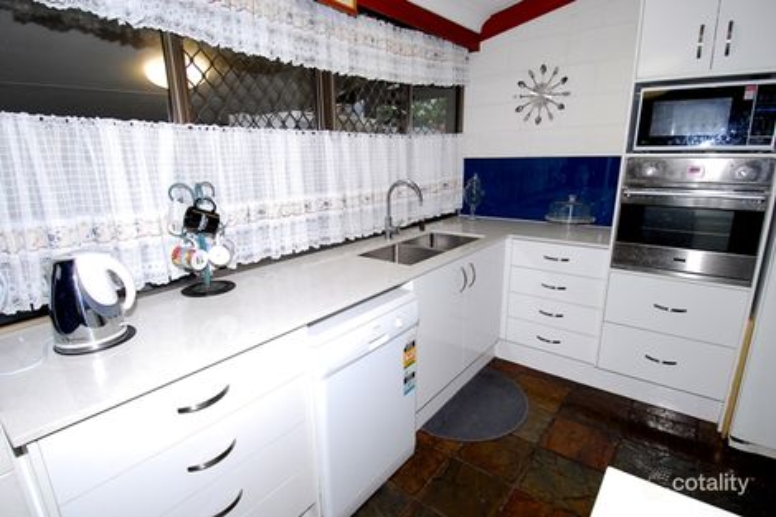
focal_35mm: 18
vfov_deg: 67.3
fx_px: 388
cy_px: 258
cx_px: 388
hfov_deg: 90.0
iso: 100
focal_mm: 12
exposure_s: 1/15
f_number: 6.3
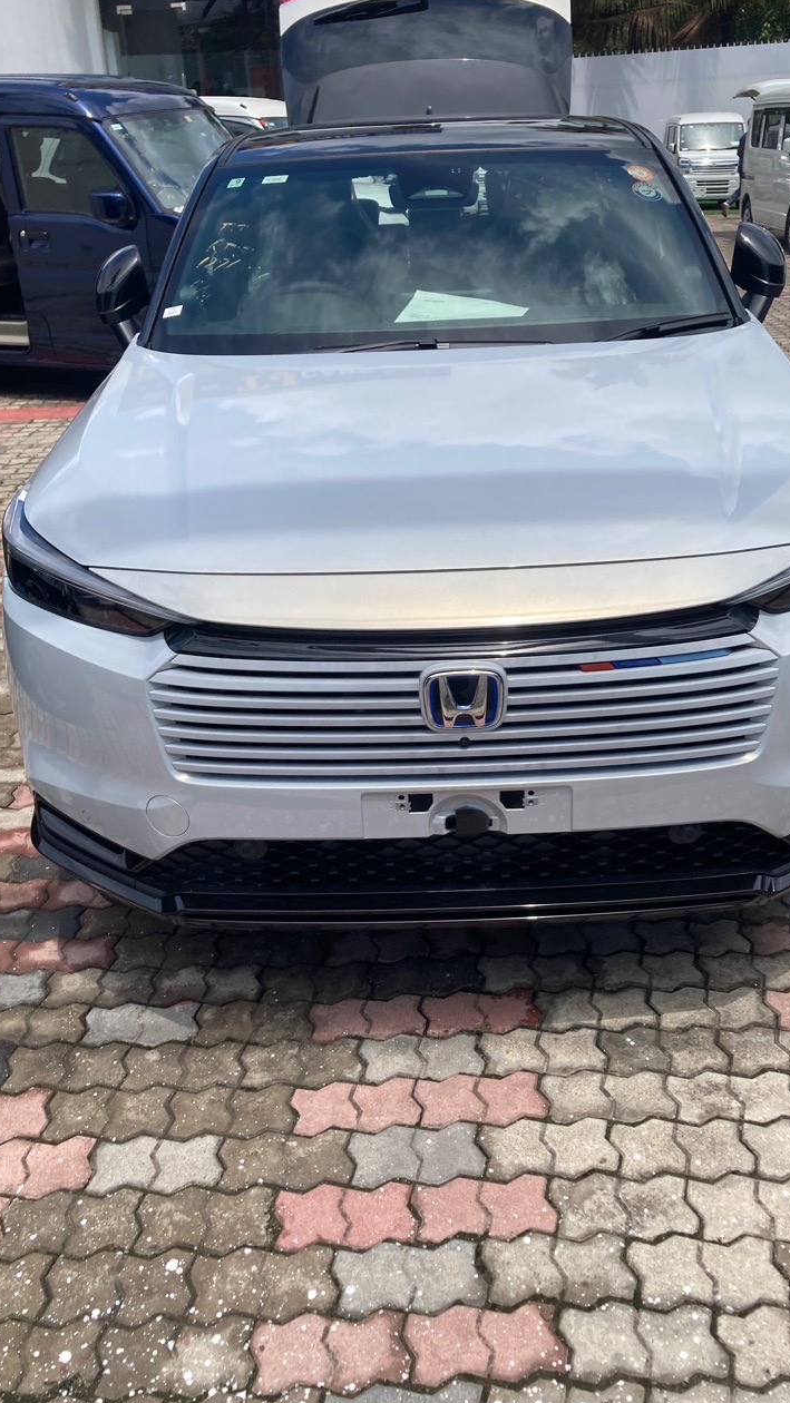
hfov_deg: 37.8
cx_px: 431
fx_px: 1154
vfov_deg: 62.6
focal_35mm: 31
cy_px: 693
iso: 20
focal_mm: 3.99
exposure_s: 1/1372
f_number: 1.8
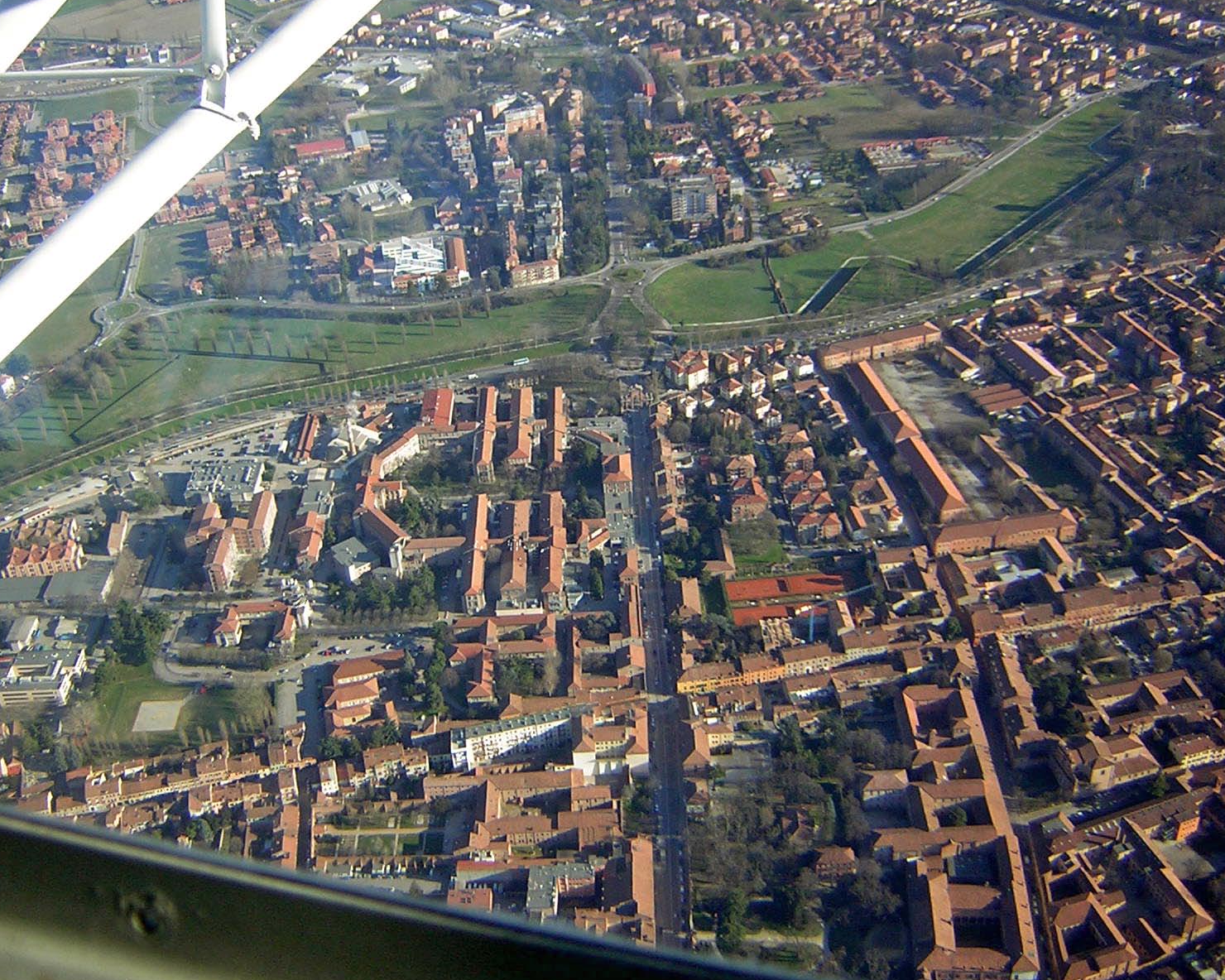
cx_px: 569
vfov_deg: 39.2
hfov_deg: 47.9
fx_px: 1378
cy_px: 488
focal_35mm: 38
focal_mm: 4.7
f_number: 2.6
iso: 50
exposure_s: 1/462
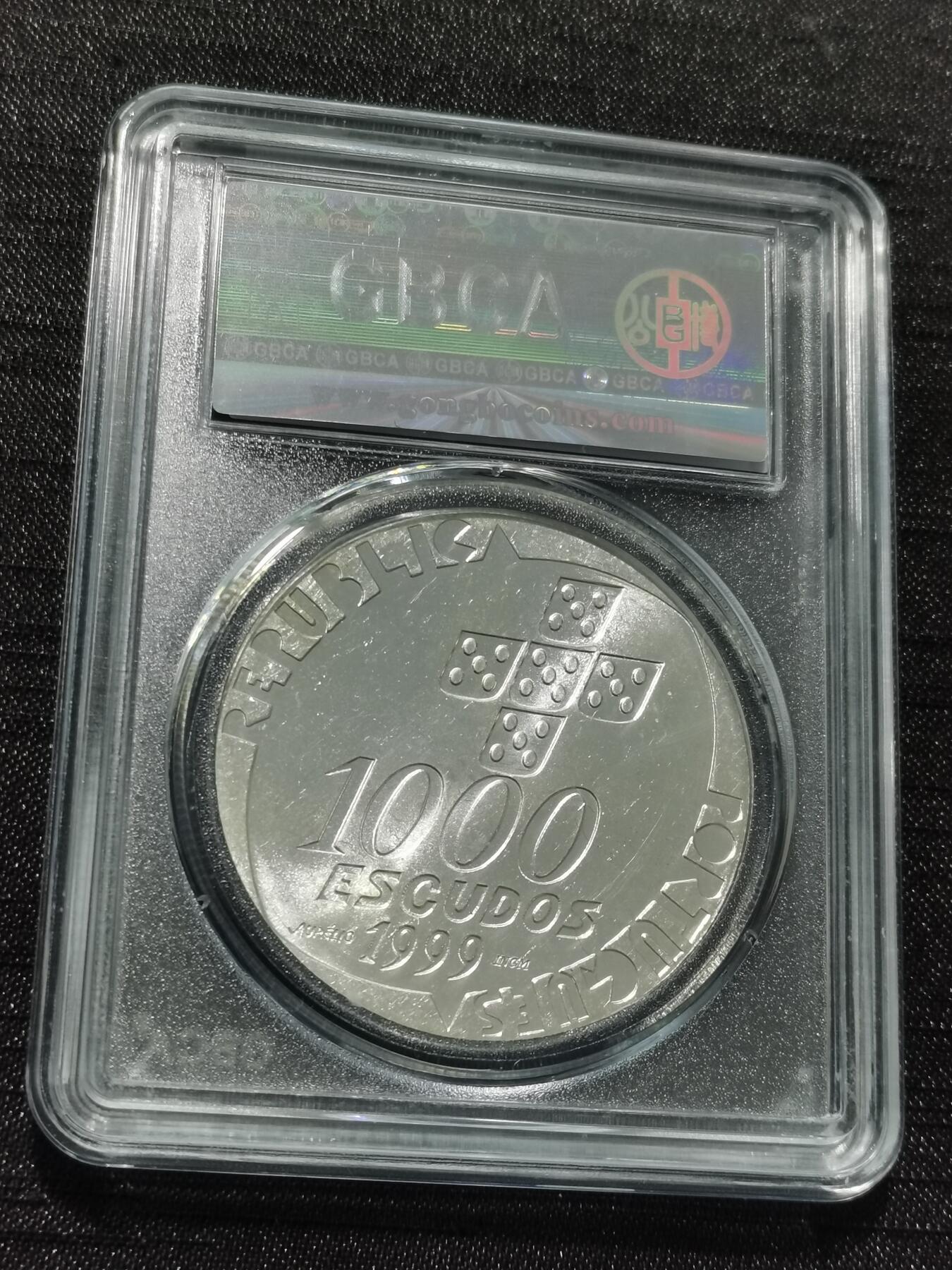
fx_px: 2420
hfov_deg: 22.3
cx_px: 476
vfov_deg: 29.4
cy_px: 635
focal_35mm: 66
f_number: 1.8
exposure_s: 1/100
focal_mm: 5.58
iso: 64
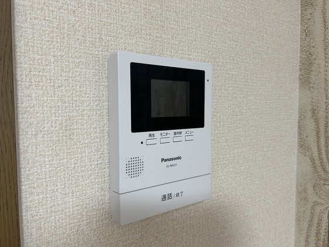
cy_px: 124
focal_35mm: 26
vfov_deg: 53.1
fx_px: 247
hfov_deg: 67.3
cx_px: 164
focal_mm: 5.7
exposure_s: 1/60
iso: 80
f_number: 1.5
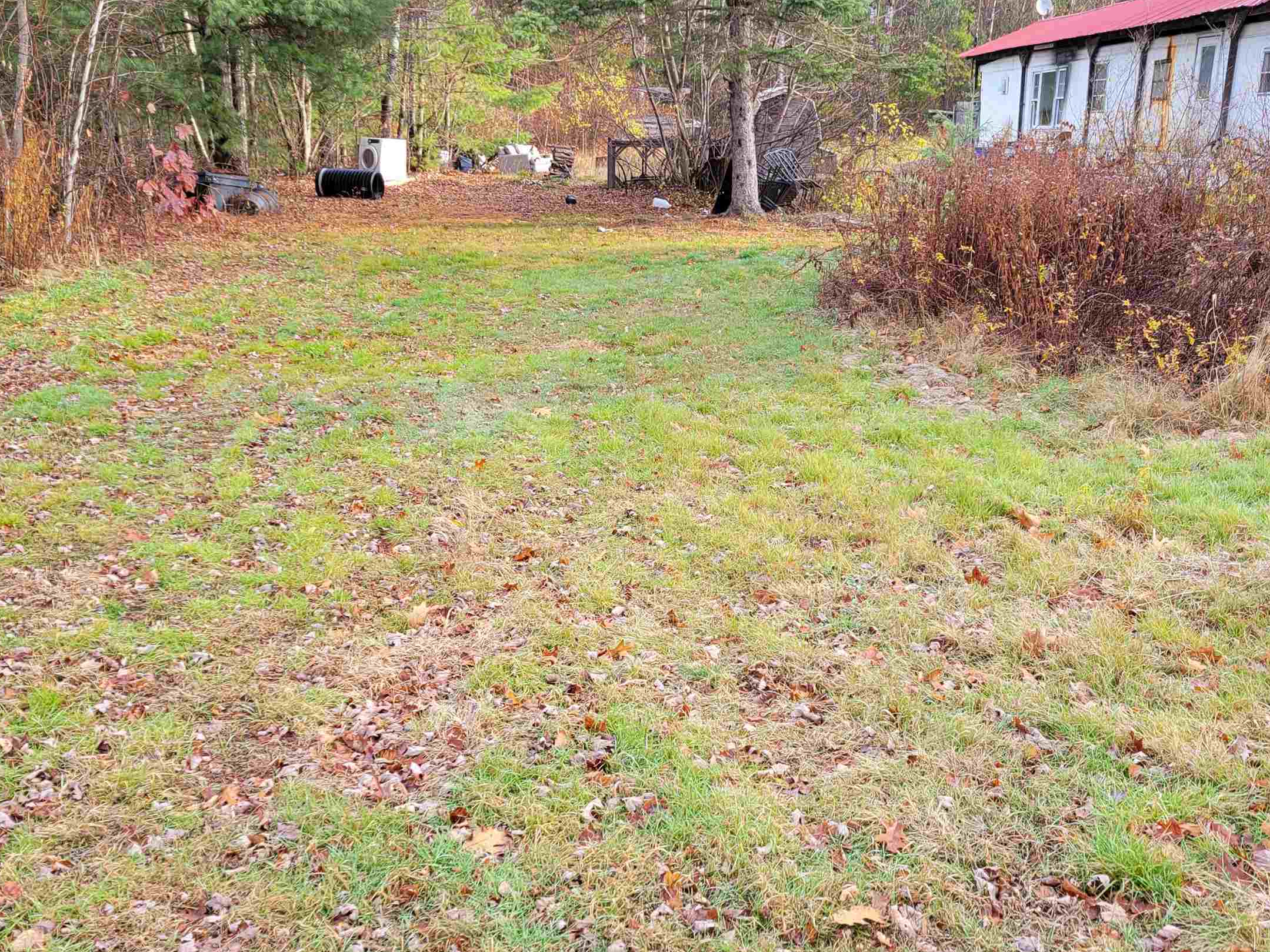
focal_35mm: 37
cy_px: 524
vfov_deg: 38.6
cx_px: 720
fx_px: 1357
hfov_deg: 50.0
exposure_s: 1/156
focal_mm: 5.4
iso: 40
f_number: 1.8
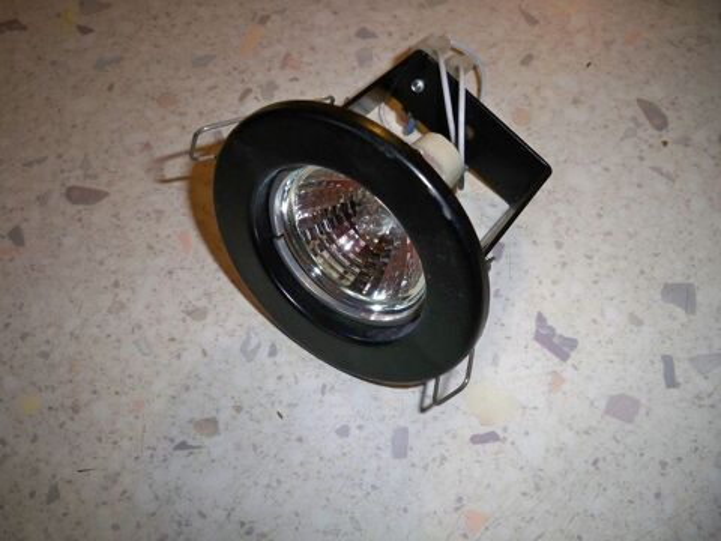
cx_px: 360
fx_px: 729
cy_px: 270
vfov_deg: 40.7
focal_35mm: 35
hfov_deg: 52.6
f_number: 3.1
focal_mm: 6.3
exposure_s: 1/60
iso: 200
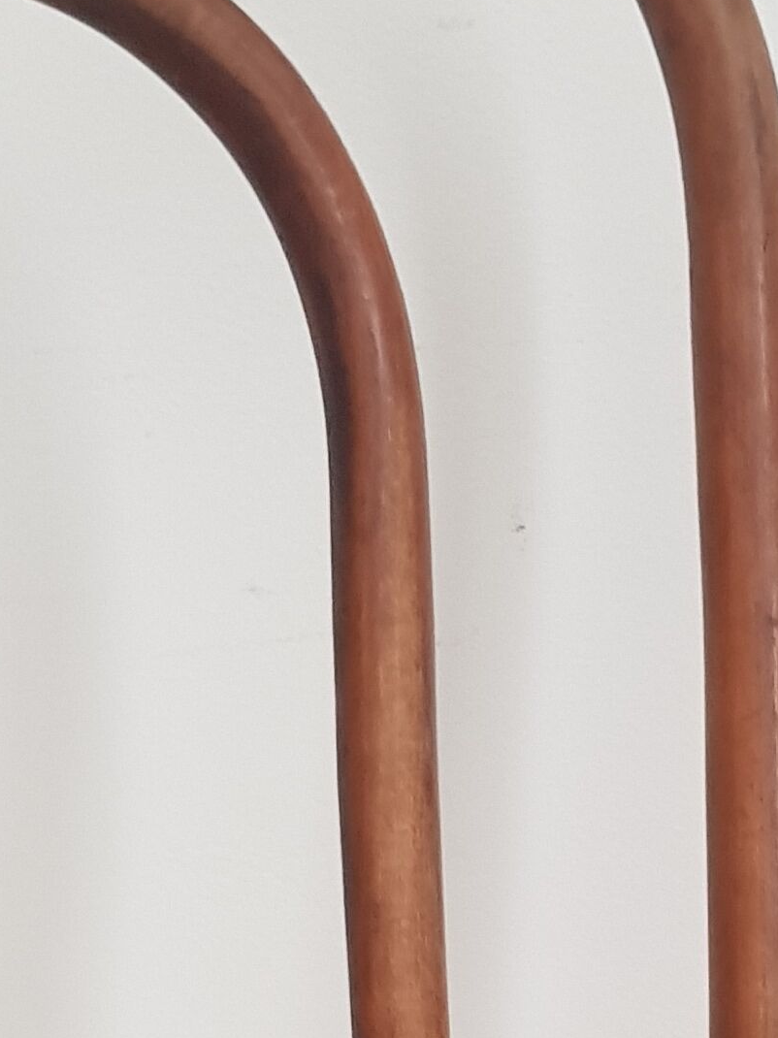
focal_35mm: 98
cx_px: 532
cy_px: 1507
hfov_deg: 15.1
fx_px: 2938
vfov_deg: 18.1
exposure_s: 1/17
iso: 200
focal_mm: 4.2
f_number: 1.7
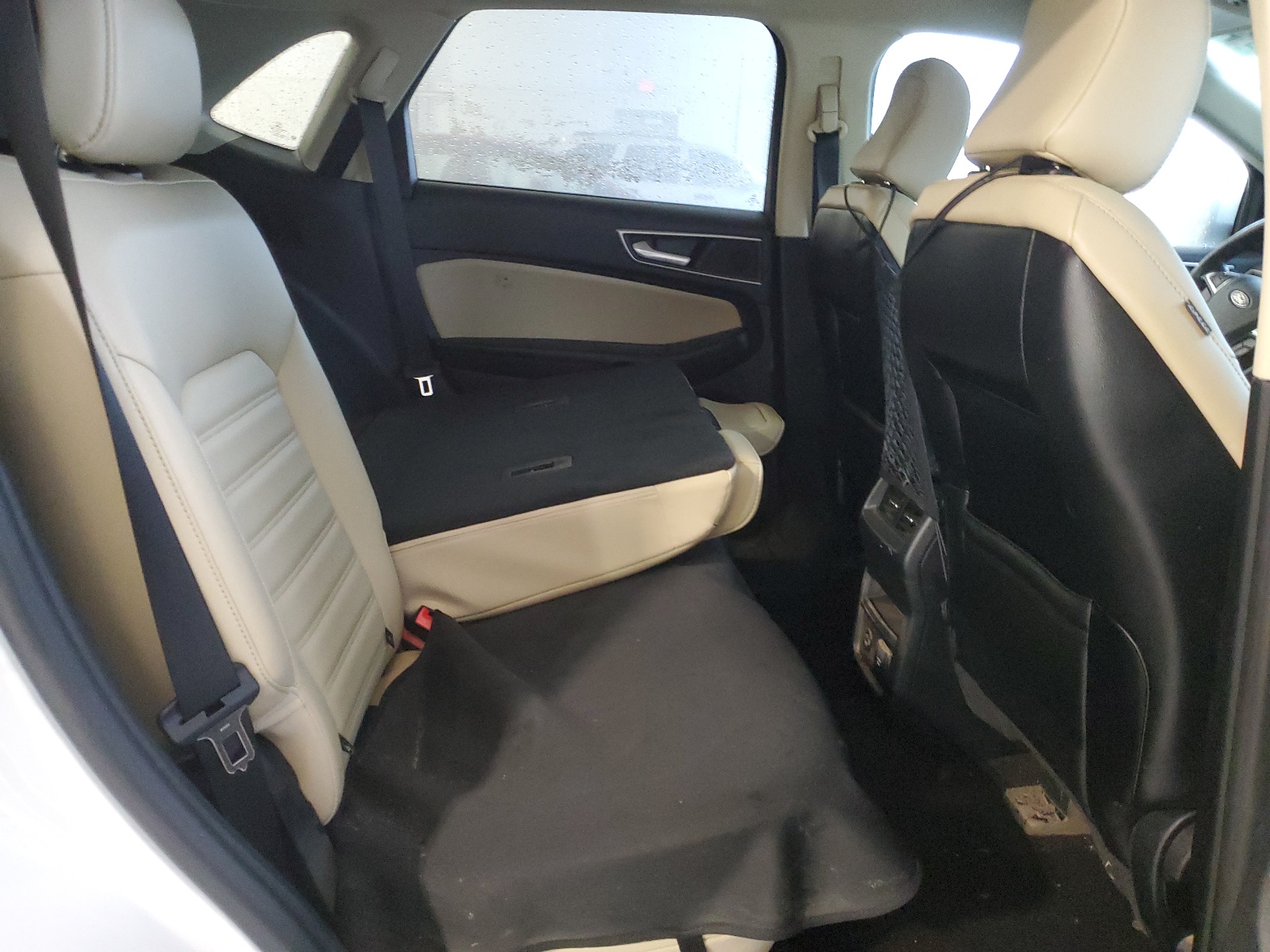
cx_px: 635
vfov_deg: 53.1
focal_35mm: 26
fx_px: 954
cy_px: 476
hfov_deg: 67.3
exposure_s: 1/15
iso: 464
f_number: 1.5
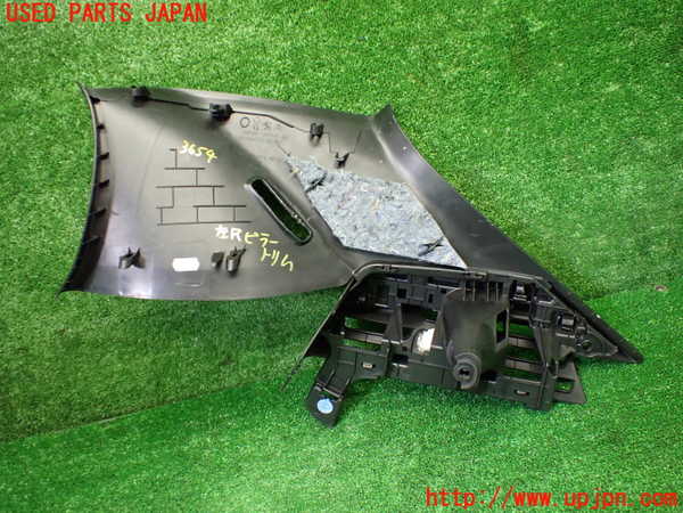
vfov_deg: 46.8
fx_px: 592
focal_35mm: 30
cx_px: 342
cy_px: 256
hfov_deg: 60.0
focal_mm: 5.4
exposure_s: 1/125
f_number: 2.3
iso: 800
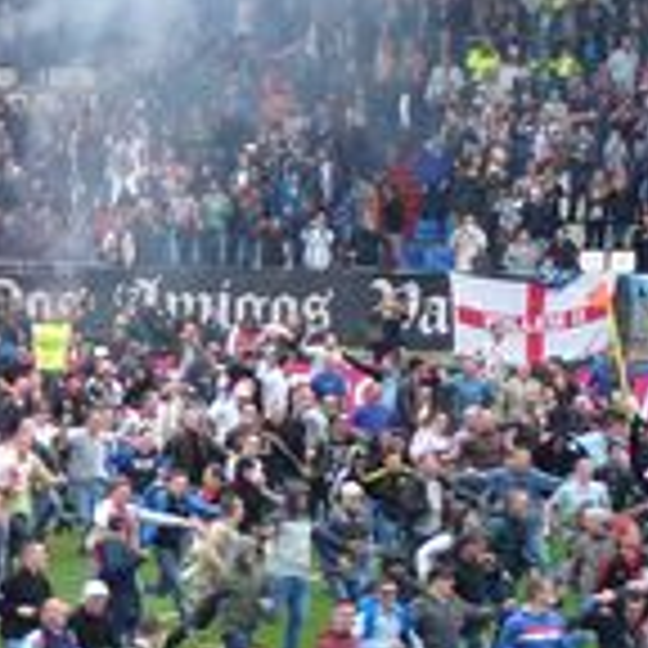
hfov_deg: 5.8
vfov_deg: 5.8
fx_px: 6354
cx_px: -279
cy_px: 335
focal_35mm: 300
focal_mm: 14.3
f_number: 4.6
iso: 100
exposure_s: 1/80
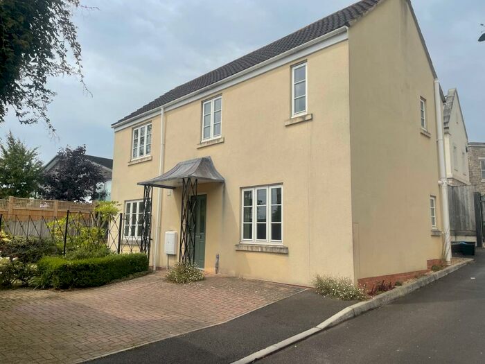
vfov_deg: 53.1
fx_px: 364
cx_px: 242
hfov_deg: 67.3
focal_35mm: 26
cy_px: 182
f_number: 1.6
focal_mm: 4.2
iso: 32
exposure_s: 1/4831
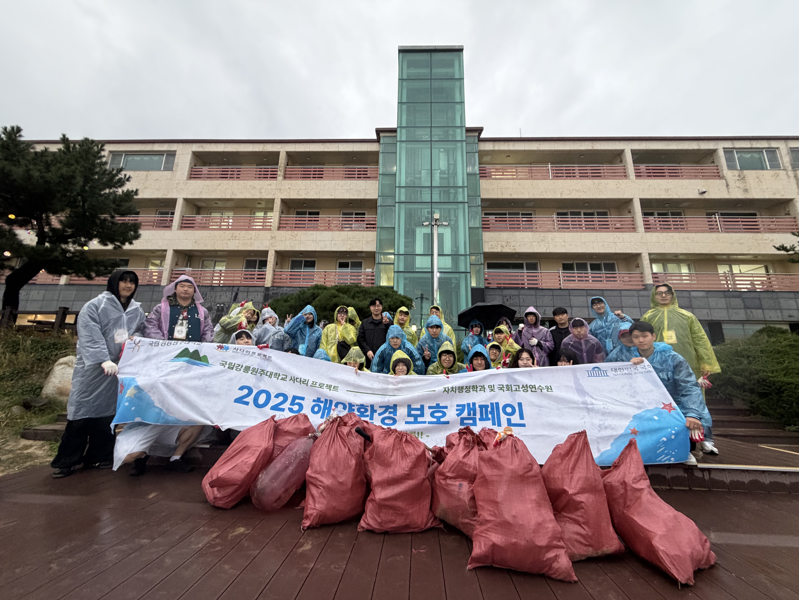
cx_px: 400
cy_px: 300
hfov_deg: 102.1
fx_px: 323
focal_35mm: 14
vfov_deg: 85.7
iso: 320
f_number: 2.2
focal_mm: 2.22
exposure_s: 1/60
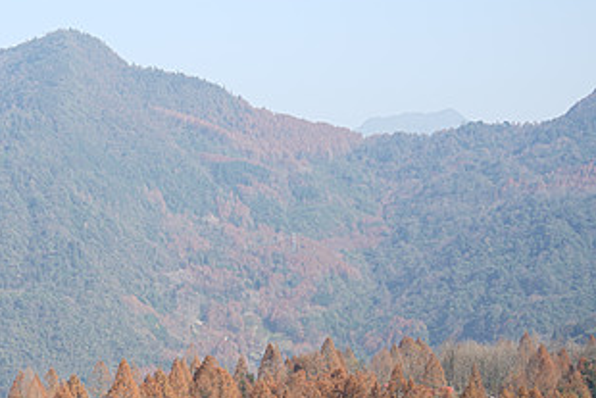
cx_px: -19
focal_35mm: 129
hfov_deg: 15.5
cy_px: 268
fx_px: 2137
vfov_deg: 10.6
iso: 80
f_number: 5
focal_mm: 50
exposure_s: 1/200
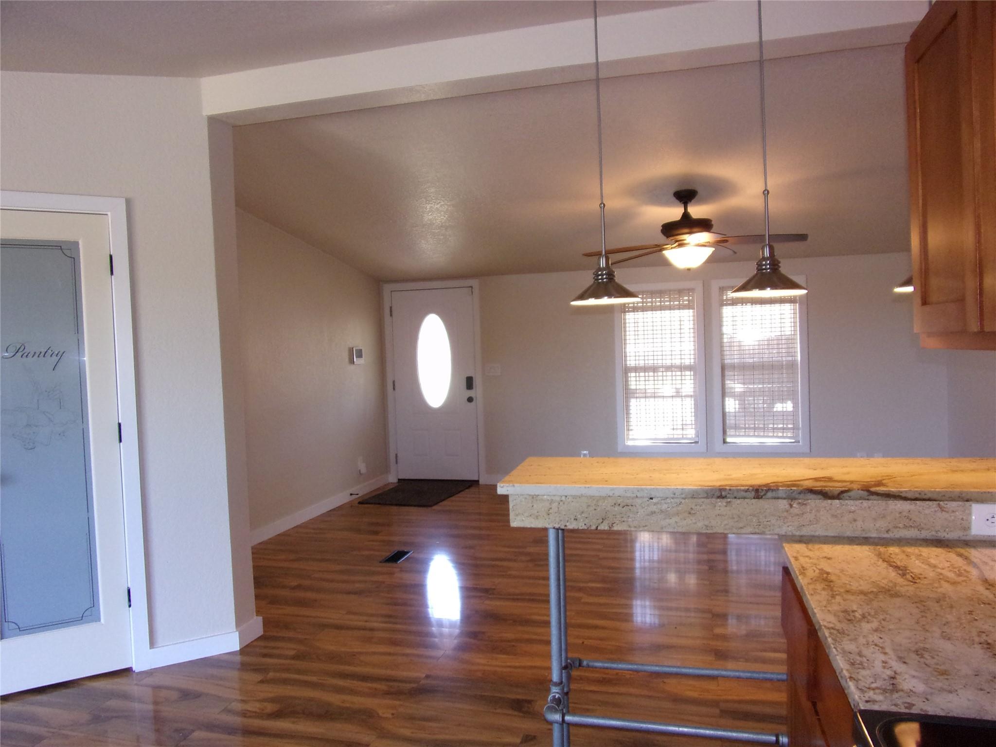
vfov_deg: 56.8
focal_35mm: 24
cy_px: 374
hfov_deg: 71.6
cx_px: 498
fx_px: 691
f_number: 3.3
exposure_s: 1/34
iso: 200
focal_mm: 4.3
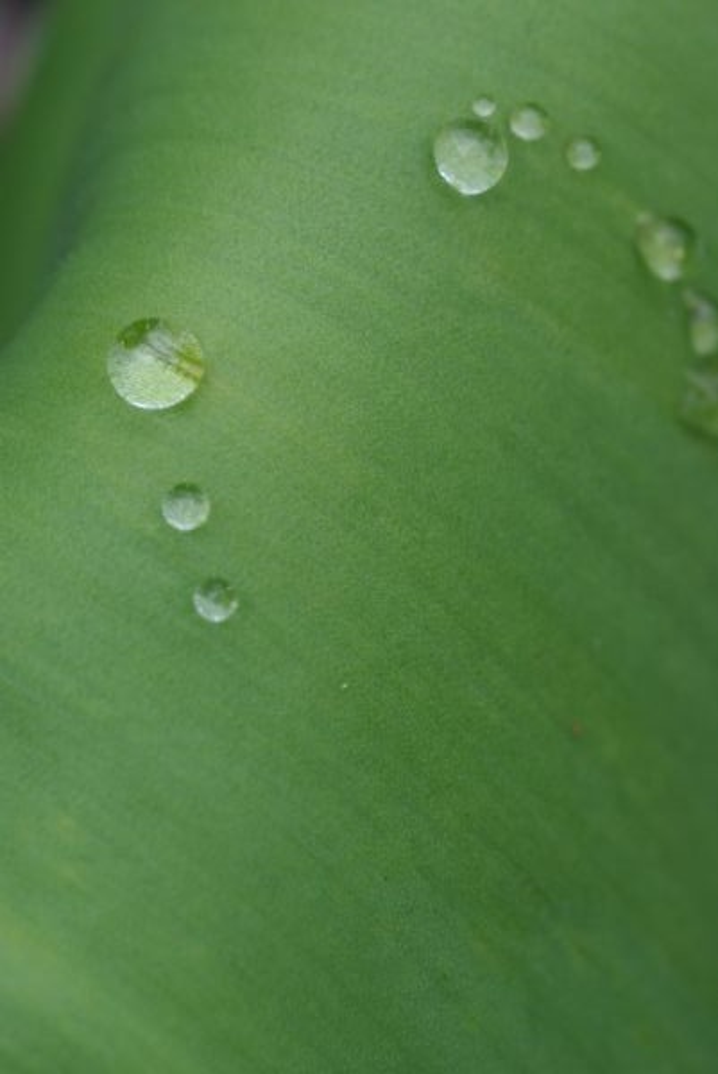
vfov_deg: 13.7
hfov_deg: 9.2
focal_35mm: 150
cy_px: 537
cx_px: 359
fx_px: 4479
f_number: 8
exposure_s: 1/90
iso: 400
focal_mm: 100
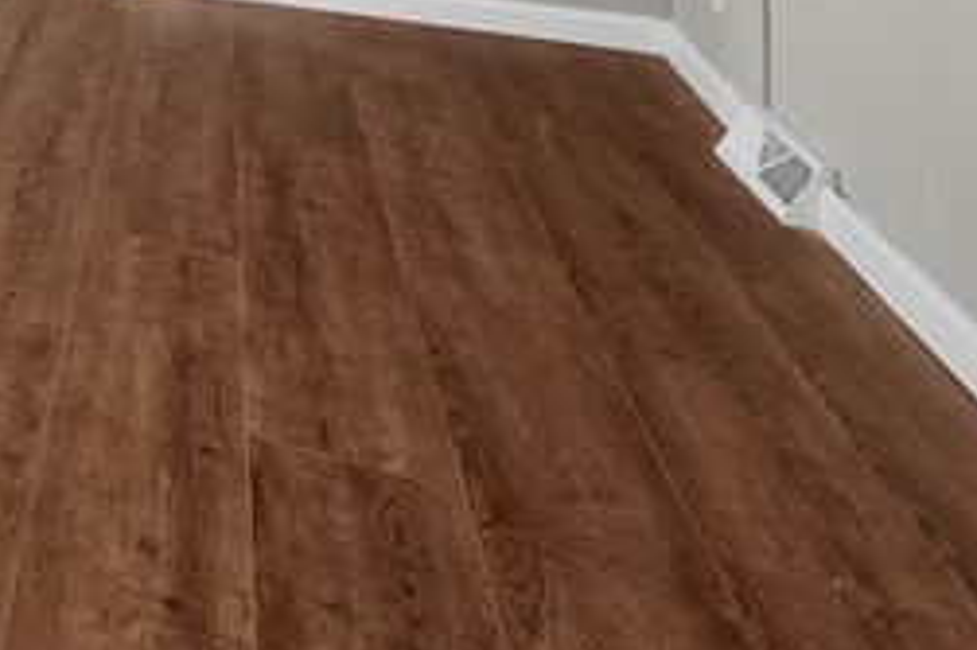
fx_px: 1410
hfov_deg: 24.0
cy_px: -416
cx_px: -673
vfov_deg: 20.6
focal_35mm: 52
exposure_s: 1/30
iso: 1250
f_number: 6.3
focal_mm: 12
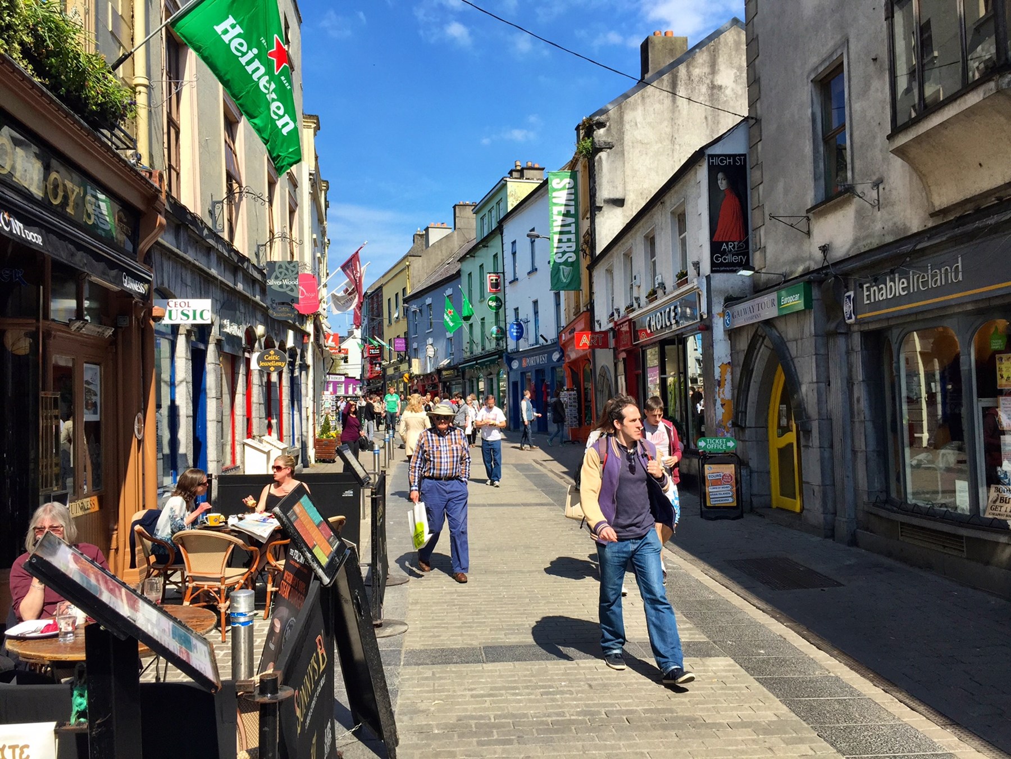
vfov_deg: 48.2
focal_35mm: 29
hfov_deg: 61.7
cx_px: 506
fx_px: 847
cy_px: 380
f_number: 2.2
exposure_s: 1/1582
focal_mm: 4.15
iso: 32
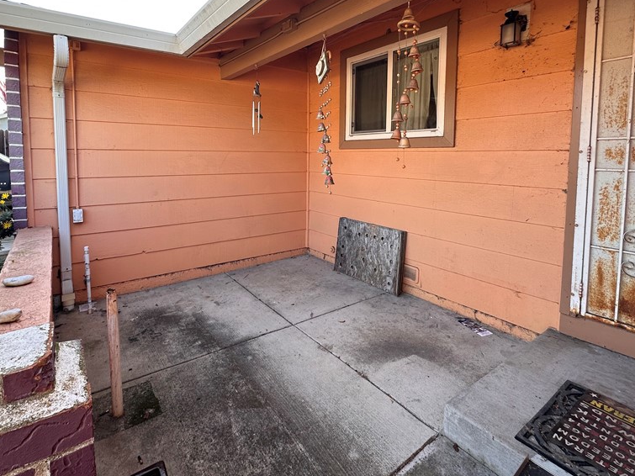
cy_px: 180
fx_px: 348
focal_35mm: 19
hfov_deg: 84.6
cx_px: 303
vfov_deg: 67.7
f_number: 2.2
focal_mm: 2.22
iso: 40
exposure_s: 1/125
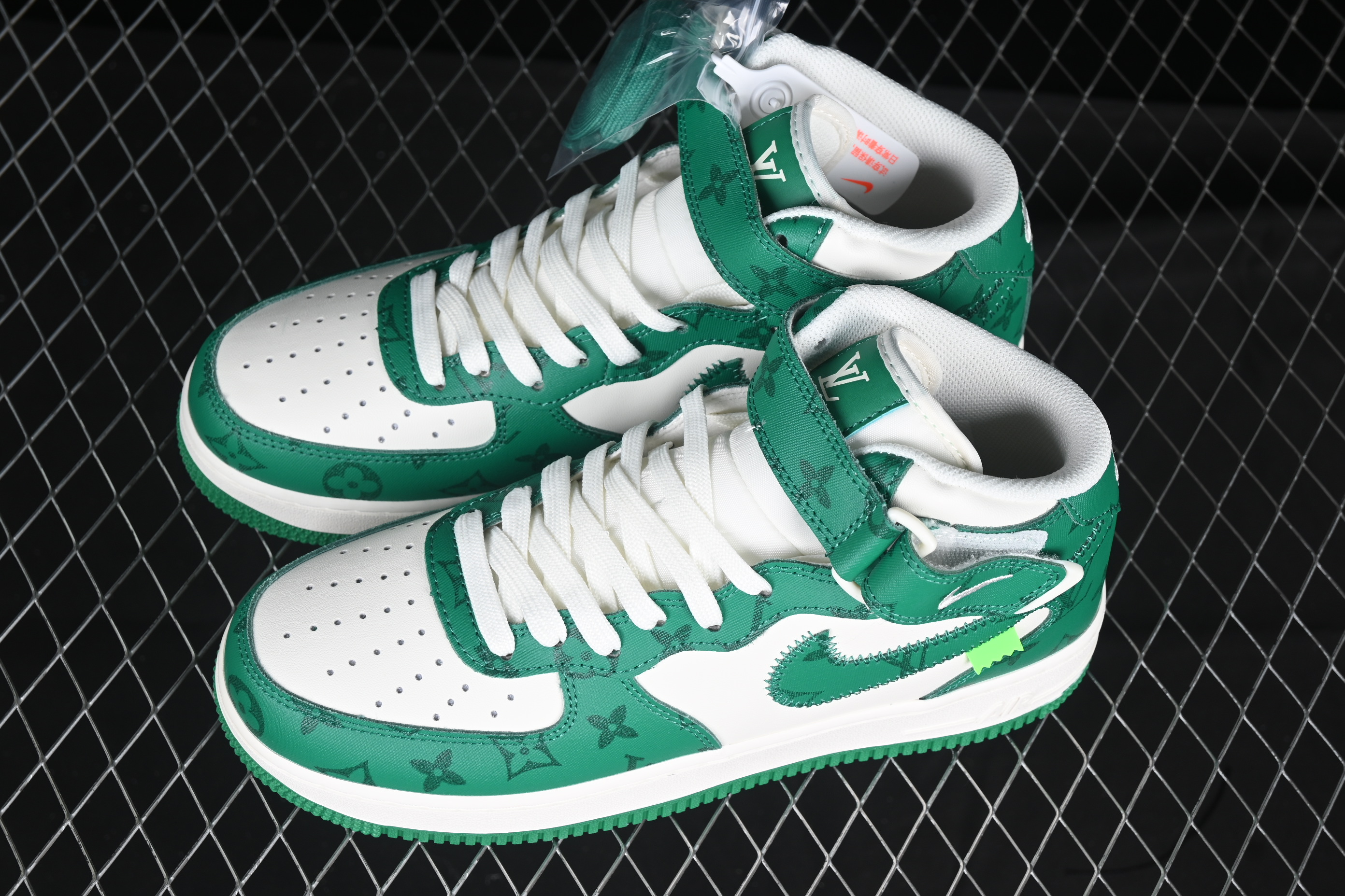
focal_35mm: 75
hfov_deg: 27.0
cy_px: 448
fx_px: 2802
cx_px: 672
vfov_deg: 18.2
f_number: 7.1
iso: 160
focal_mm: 50
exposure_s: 1/80
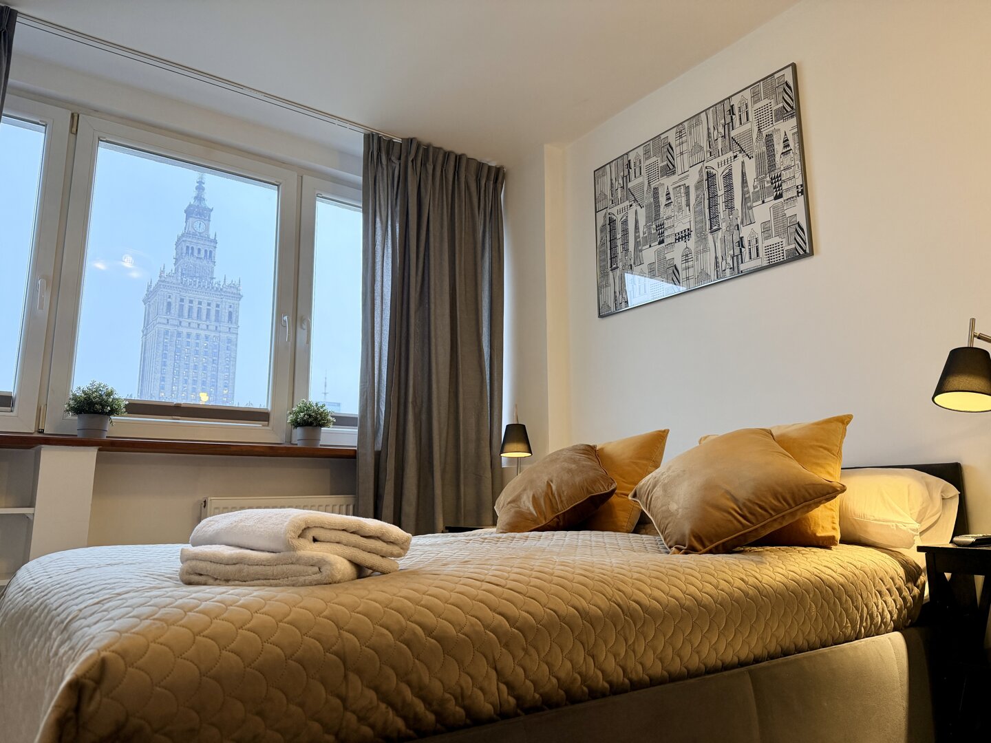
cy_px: 372
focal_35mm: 24
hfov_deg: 71.6
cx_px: 496
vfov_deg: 56.8
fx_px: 687
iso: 200
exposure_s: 1/100
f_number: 1.78
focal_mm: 6.76
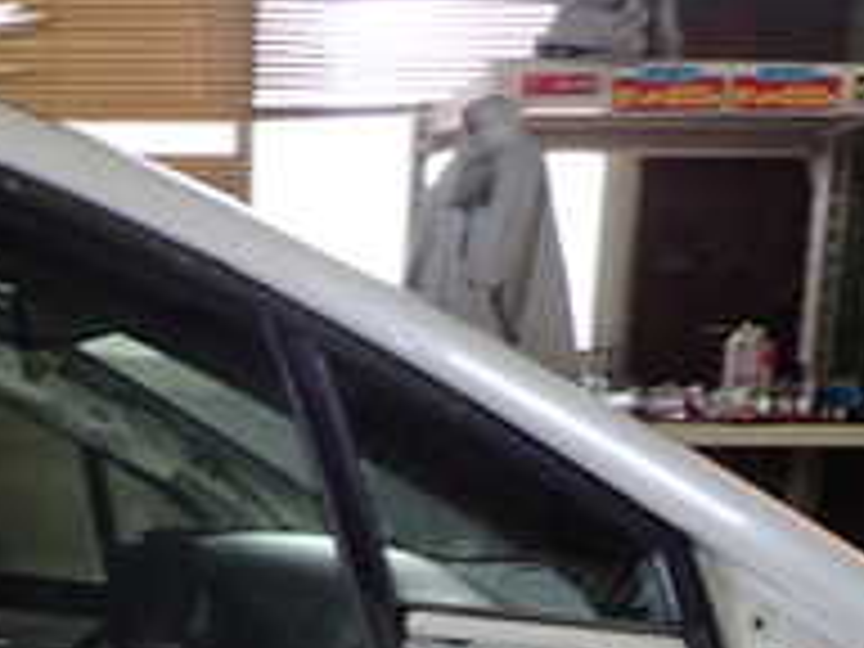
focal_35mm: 78
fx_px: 1947
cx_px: -54
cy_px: 932
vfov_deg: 17.3
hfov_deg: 23.7
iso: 200
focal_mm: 4.5
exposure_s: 1/60
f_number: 2
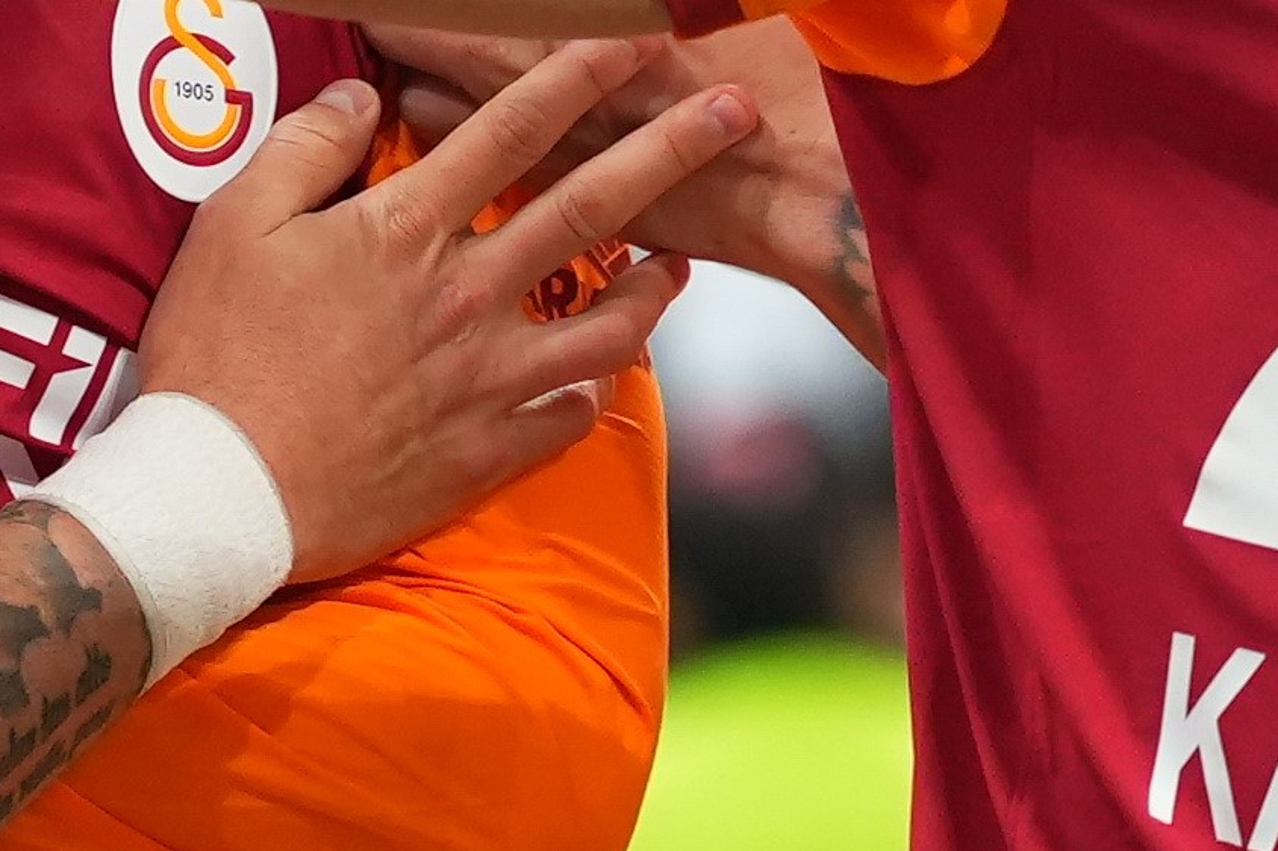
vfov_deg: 1.1
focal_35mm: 1251
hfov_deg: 1.6
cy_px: 606
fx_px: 44391
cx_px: -806
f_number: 3.2
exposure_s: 1/800
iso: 1600
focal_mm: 153
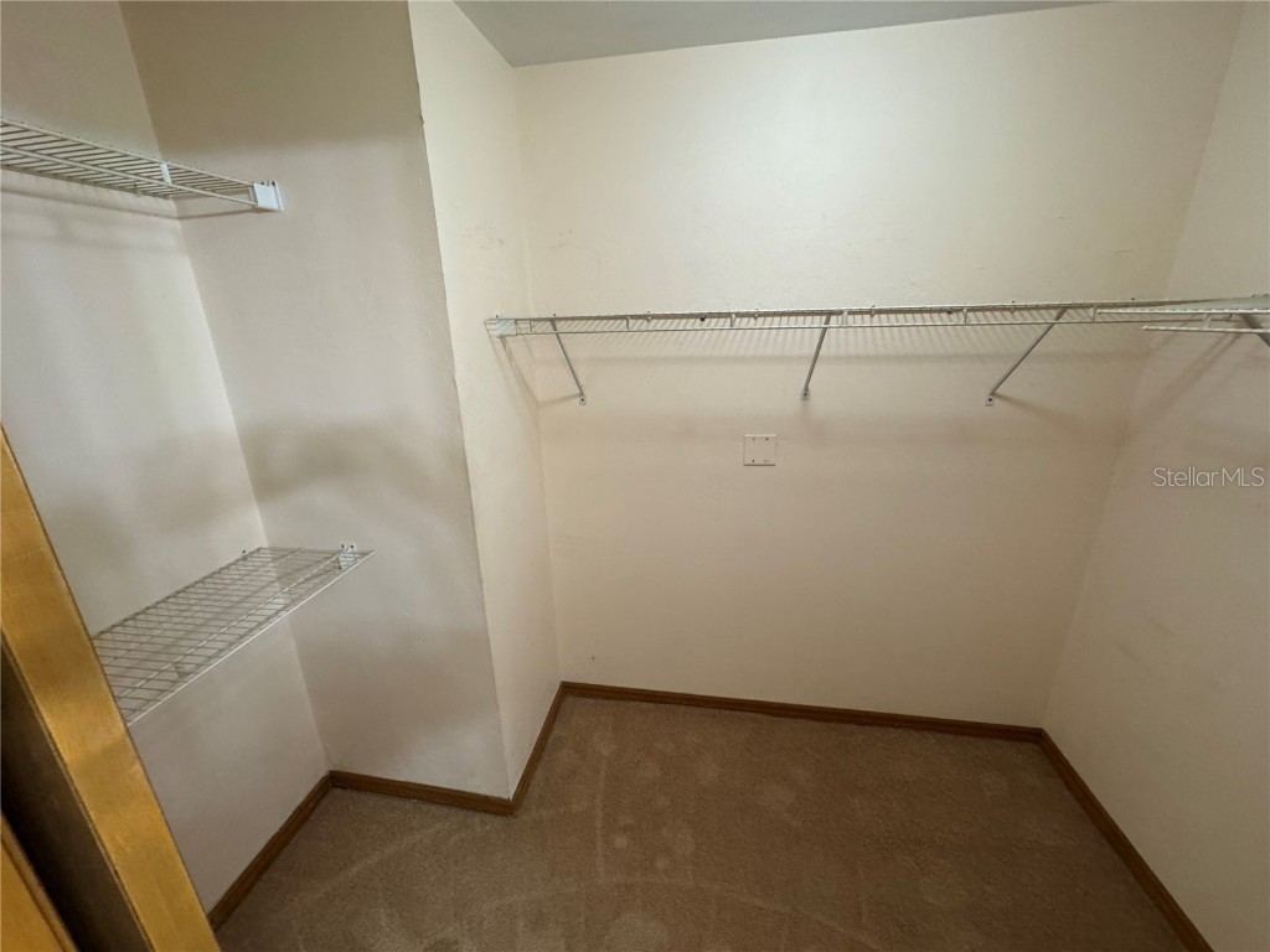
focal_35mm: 14
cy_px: 476
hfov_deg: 102.1
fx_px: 514
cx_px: 635
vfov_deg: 85.7
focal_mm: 2.22
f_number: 2.2
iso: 320
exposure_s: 1/60
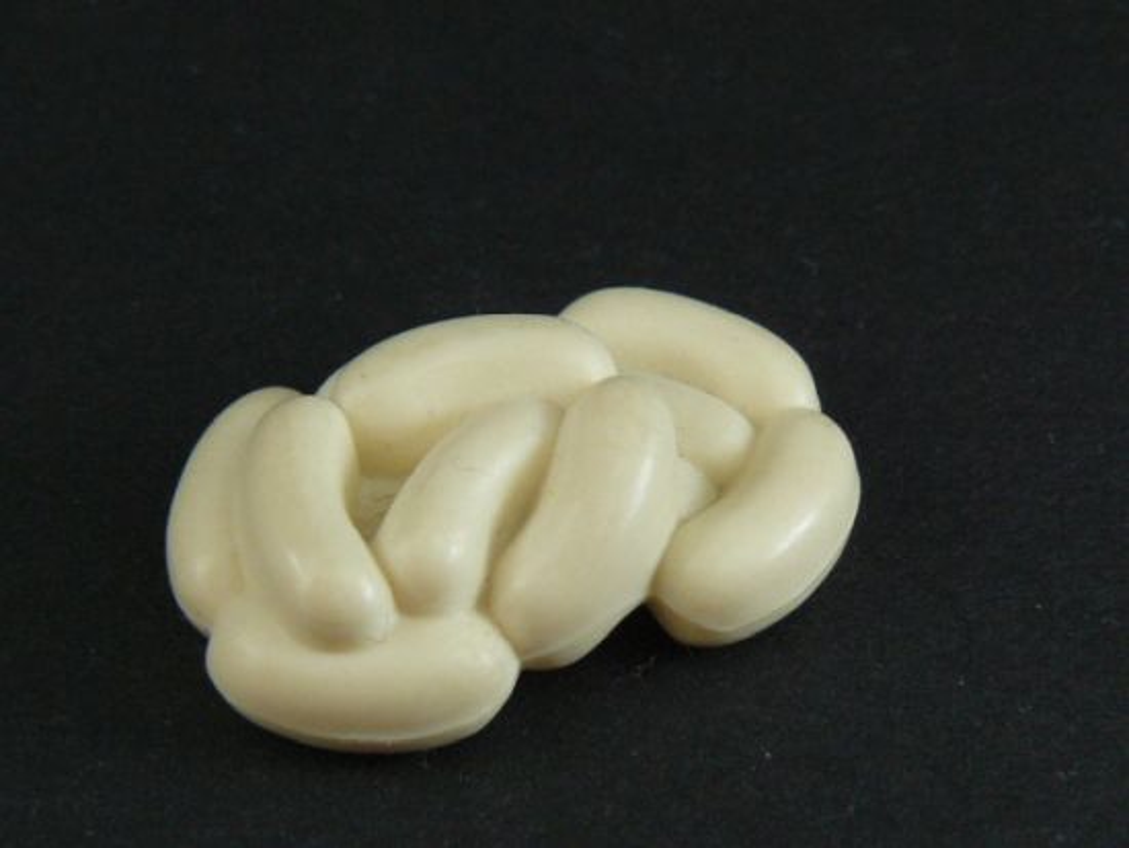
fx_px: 2447
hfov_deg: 26.0
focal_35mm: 75
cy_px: 424
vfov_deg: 19.7
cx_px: 564
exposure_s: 1/30
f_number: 4
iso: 250
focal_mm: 8.3
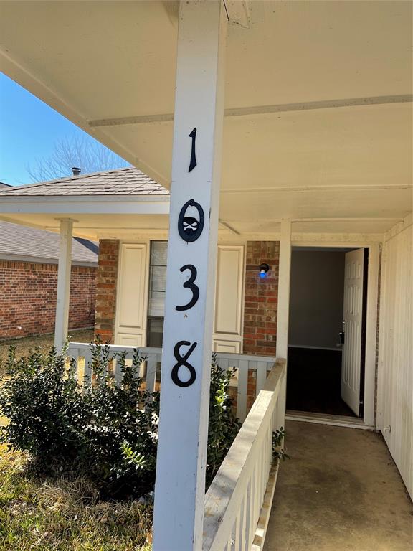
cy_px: 276
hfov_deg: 53.1
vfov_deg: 67.3
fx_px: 414
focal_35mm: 26
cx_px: 206
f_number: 1.6
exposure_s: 1/831
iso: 32
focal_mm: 5.1
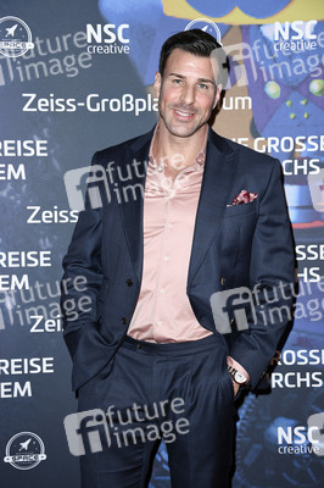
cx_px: 162
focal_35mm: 78
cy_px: 244
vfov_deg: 26.0
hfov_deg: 17.5
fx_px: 1055
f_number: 5.6
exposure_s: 1/250
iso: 400
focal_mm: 78
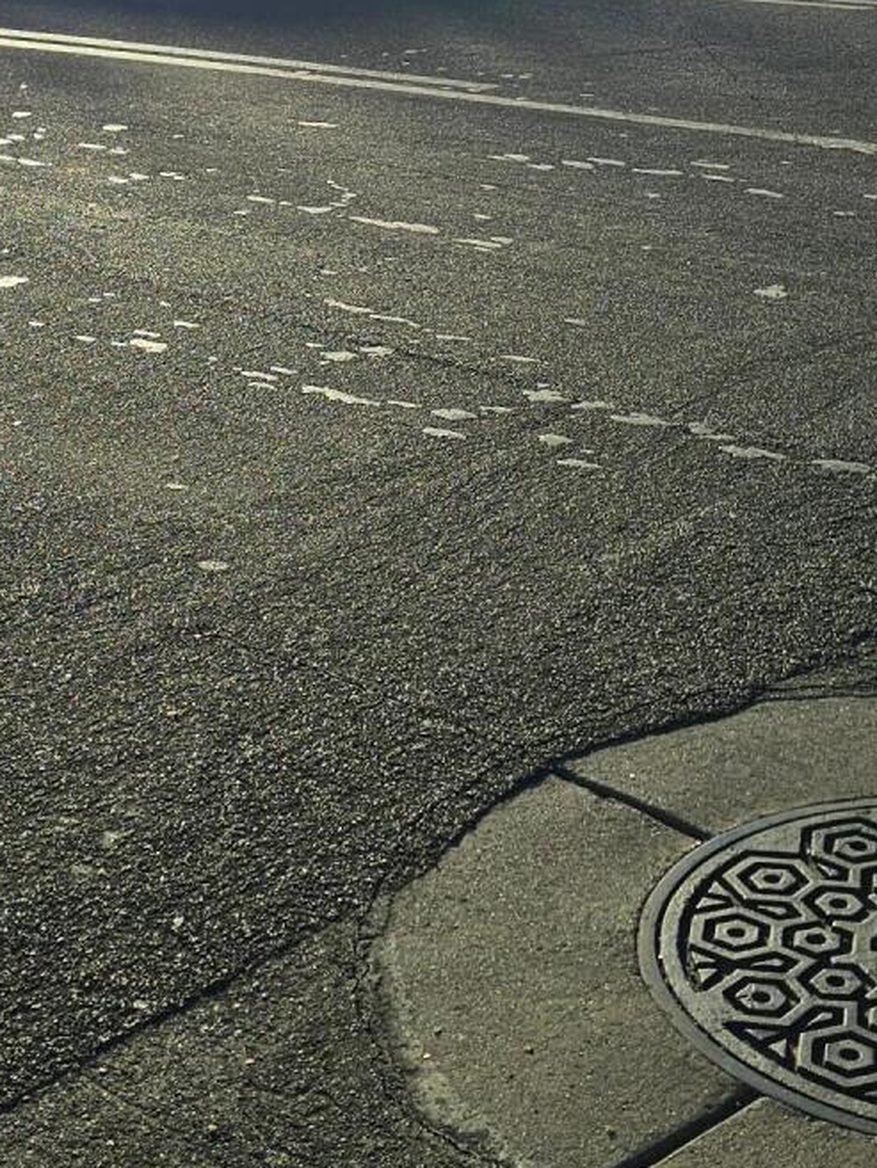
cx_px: 235
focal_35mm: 70
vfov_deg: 23.8
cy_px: -428
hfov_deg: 20.9
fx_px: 2364
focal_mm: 6.3
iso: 10
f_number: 1.7
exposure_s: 1/1318
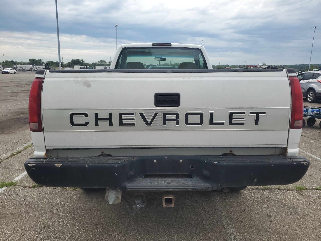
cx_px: 160
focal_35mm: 26
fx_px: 241
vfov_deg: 53.1
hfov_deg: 67.3
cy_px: 120
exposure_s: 1/1250
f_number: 1.5
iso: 50
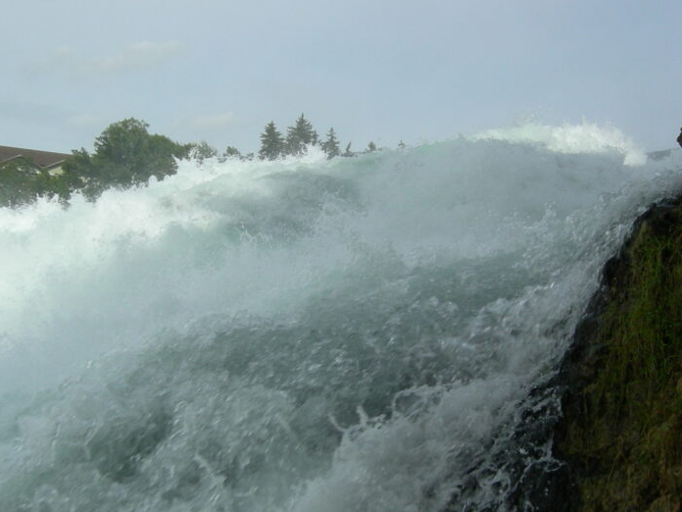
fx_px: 1044
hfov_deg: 36.2
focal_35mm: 53
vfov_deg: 27.5
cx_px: 327
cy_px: 274
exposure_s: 1/342
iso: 64
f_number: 6.8
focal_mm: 7.5
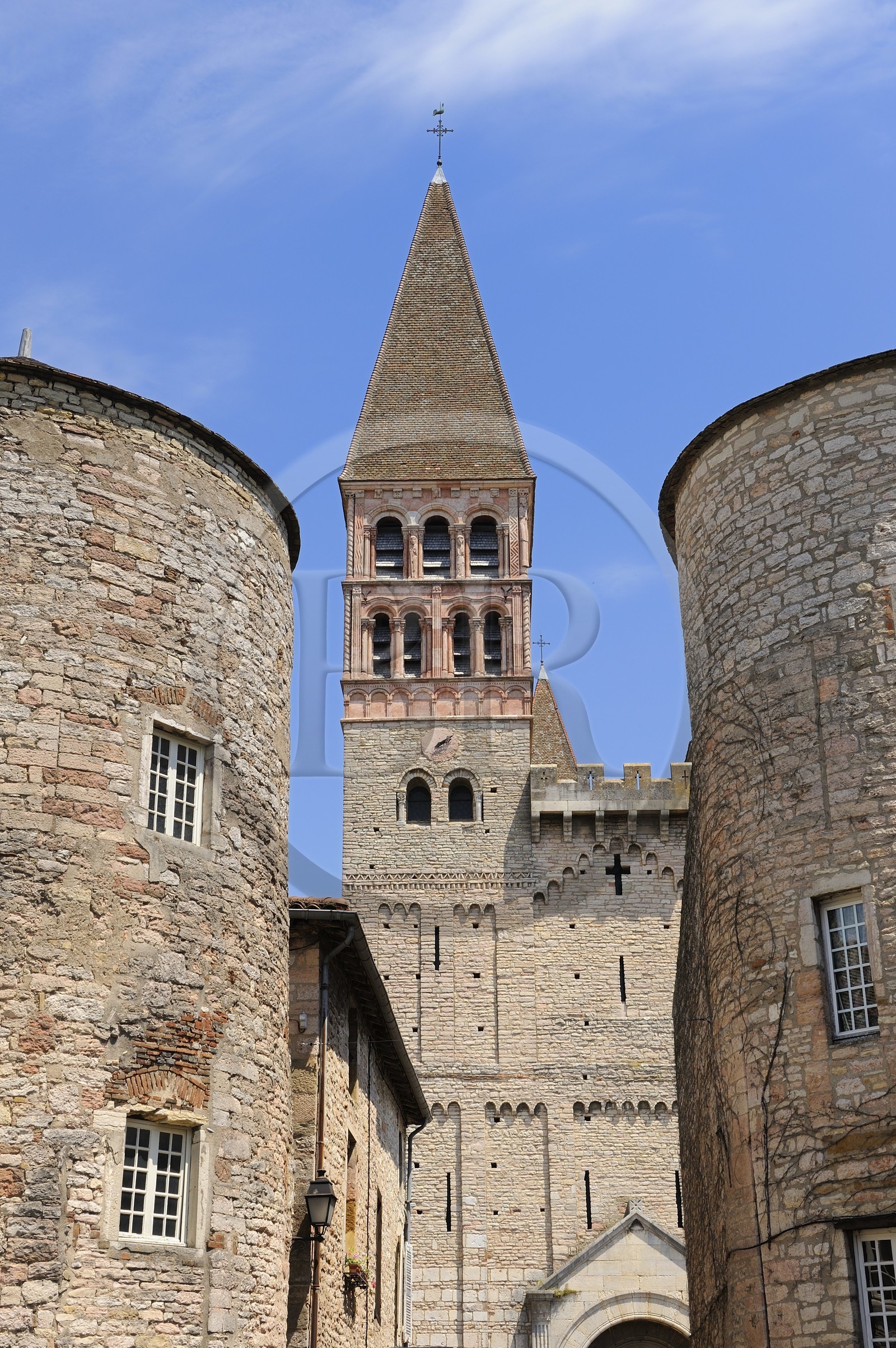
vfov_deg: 41.1
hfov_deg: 28.0
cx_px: 448
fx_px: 1795
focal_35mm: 48
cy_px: 674
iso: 200
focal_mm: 48
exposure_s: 1/160
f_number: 13
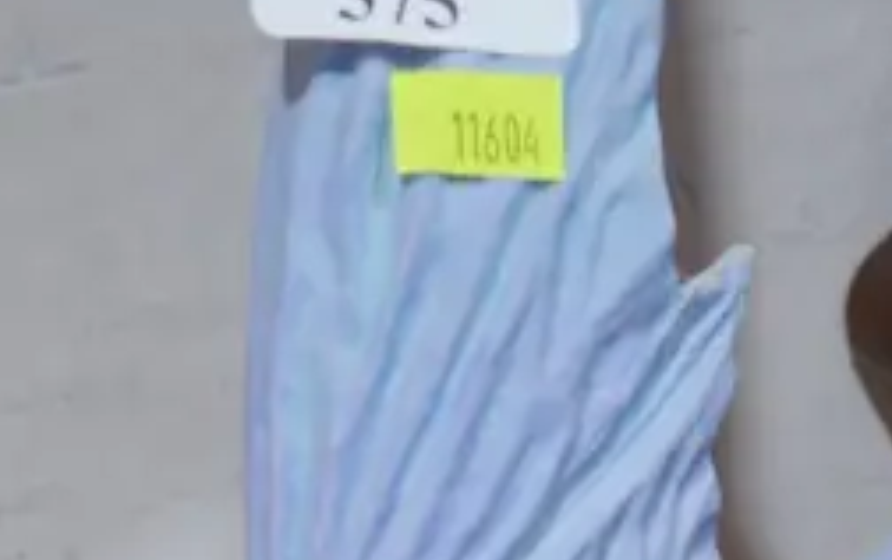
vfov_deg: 7.4
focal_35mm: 155
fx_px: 3771
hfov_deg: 13.3
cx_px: 837
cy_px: 1726
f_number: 4
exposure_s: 1/60
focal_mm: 18
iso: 400
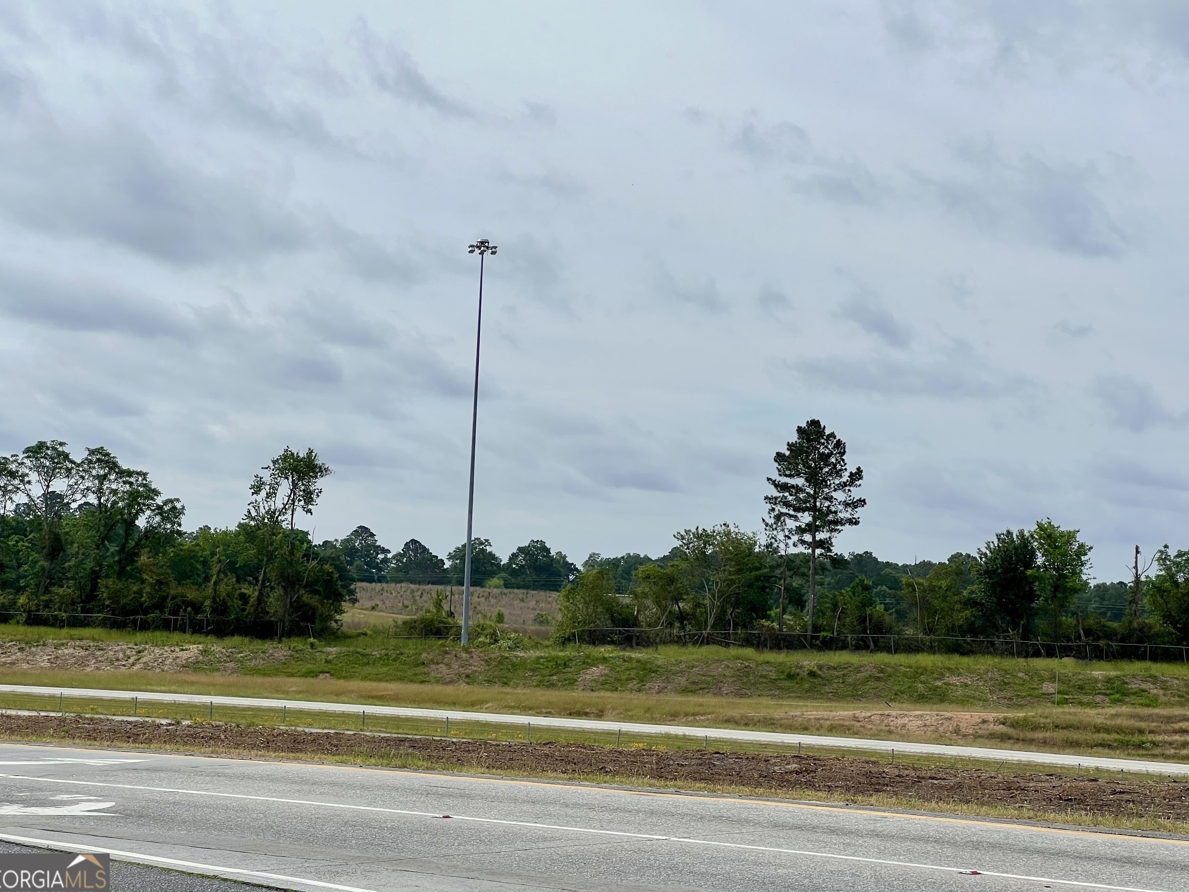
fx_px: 2714
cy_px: 442
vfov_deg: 18.7
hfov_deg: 24.7
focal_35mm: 79
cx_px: 583
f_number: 2.8
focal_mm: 9
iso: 32
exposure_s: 1/1531
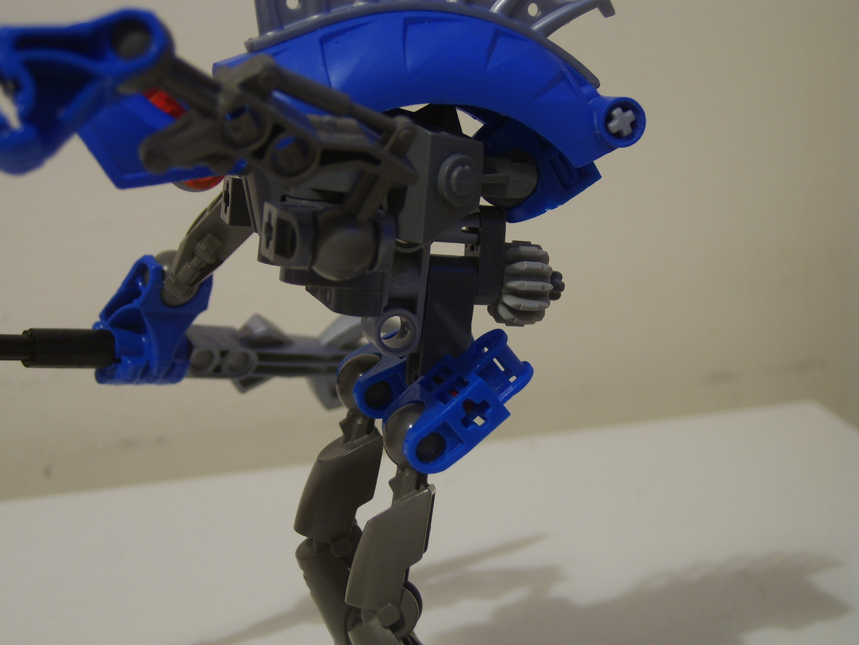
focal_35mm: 54
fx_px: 1340
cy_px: 322
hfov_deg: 35.5
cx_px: 430
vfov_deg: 27.0
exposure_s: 1/2
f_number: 3.5
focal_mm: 14.04
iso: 71
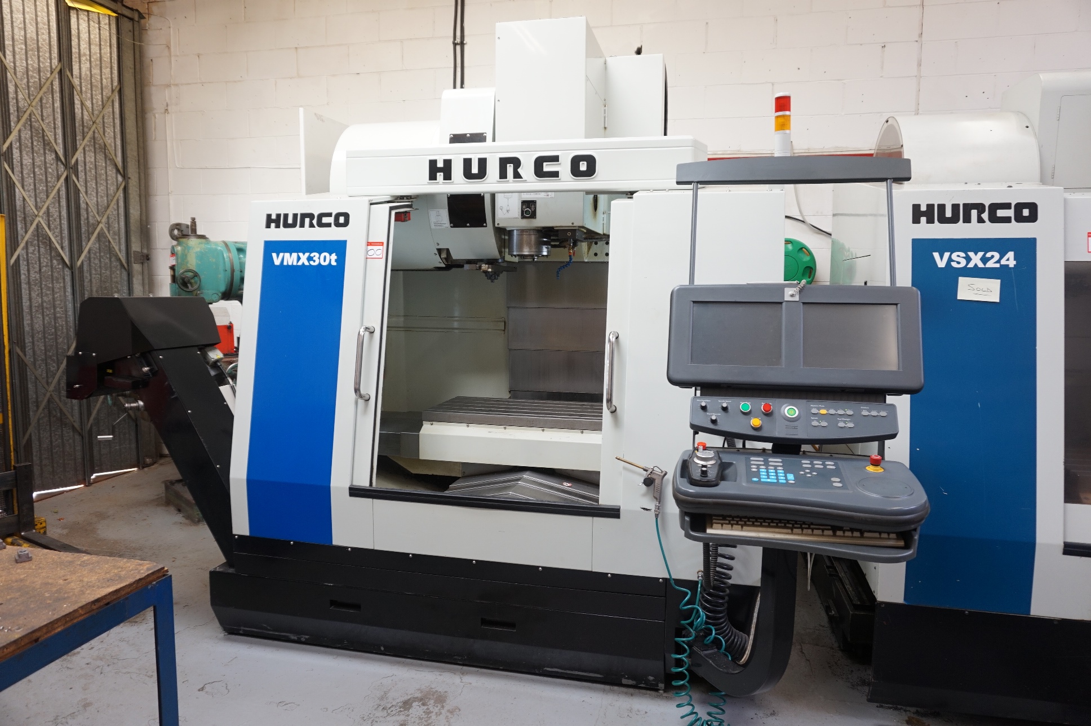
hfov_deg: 73.8
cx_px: 546
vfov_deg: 53.1
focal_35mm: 24
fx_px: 727
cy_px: 363
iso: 250
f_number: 4
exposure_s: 1/60
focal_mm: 16
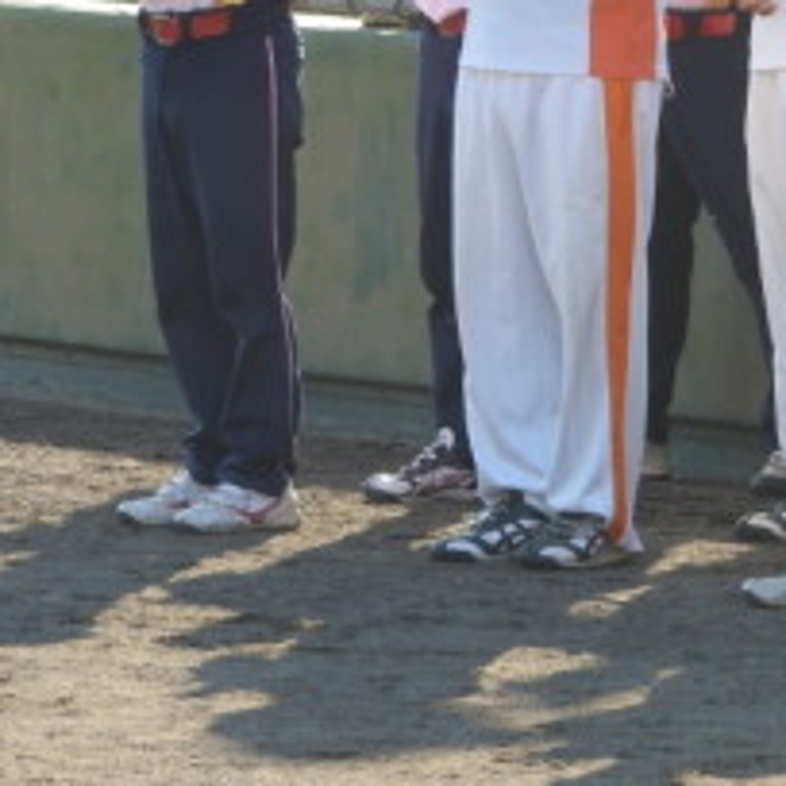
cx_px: 986
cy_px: 66
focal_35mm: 442
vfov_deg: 4.0
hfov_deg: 4.0
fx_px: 11355
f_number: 5.2
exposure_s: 1/200
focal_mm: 30.5
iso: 100
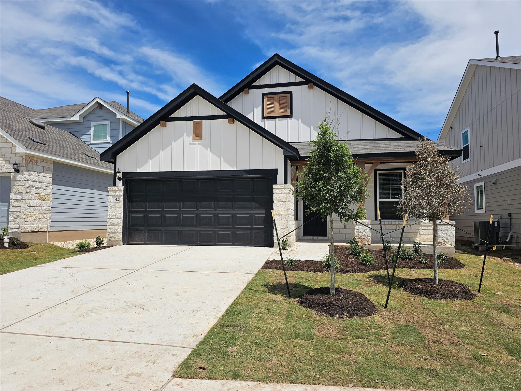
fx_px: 346
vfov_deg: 58.9
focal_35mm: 23
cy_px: 196
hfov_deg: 73.9
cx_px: 260
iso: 10
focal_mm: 6.3
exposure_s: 1/1732
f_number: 1.7
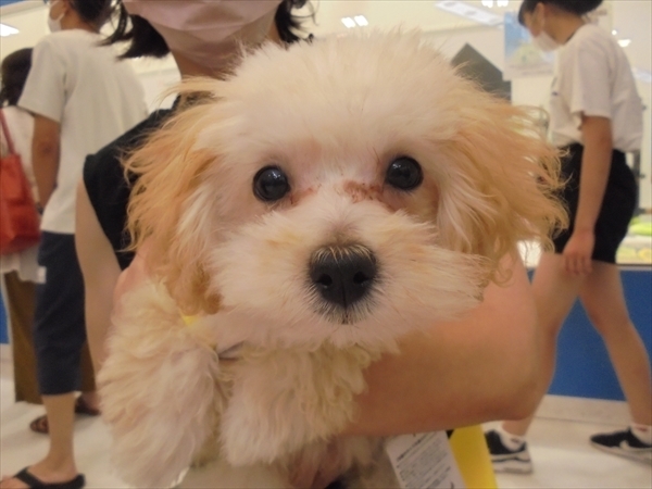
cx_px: 326
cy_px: 244
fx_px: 490
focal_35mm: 26
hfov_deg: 67.3
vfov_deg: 53.1
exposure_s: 1/160
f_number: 3.5
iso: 400
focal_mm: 4.6
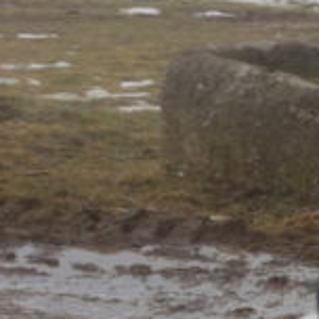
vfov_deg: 7.8
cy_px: 154
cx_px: 1022
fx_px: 2335
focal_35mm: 224
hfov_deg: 6.9
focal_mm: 14.4
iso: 125
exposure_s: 1/100
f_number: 5.6
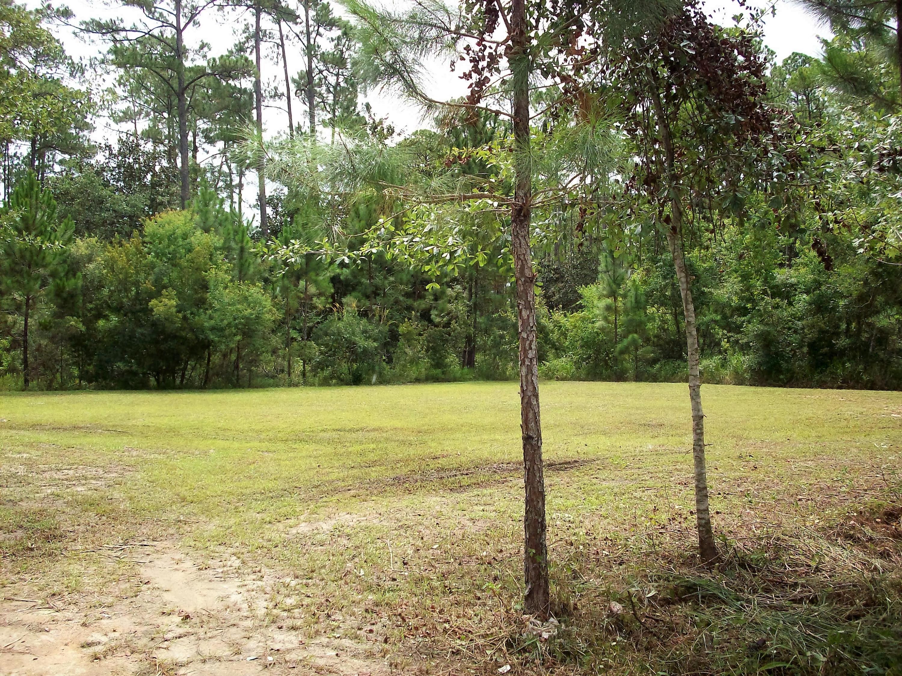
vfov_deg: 38.7
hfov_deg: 50.1
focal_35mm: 37
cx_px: 451
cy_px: 338
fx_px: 964
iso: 200
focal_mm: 6.2
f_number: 2.8
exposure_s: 1/1070
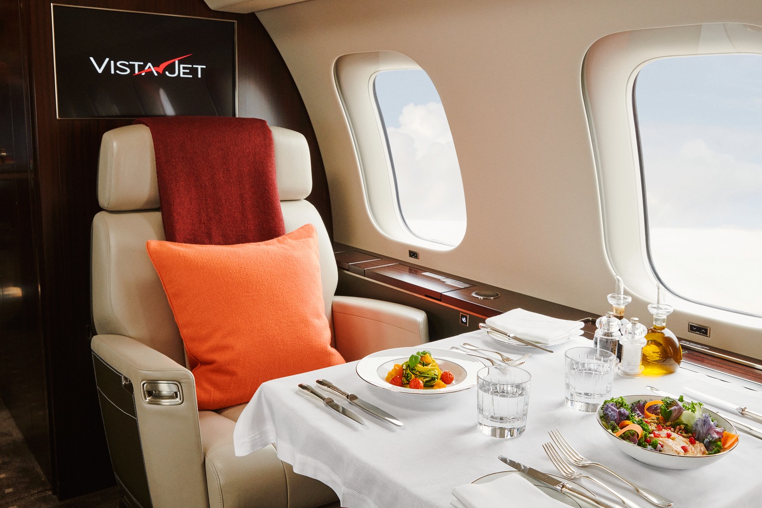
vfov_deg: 37.8
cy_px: 223
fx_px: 741
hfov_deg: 54.4
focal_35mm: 35
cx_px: 387
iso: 640
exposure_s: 1/25
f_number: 11
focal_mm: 31
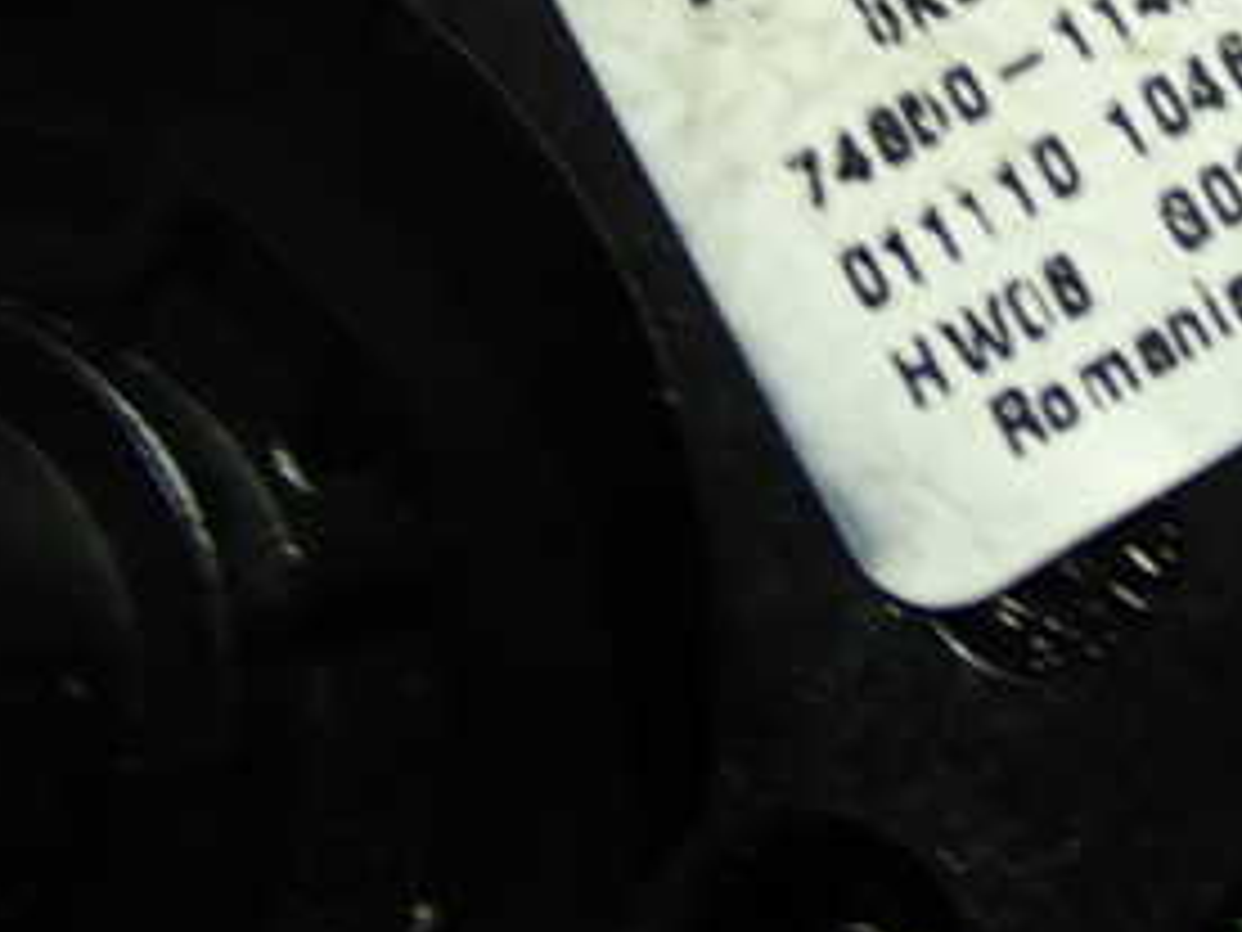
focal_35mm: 89
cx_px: 1170
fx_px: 3193
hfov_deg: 21.4
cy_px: 23
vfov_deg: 16.3
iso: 320
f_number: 2.8
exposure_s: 1/40
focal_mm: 7.31
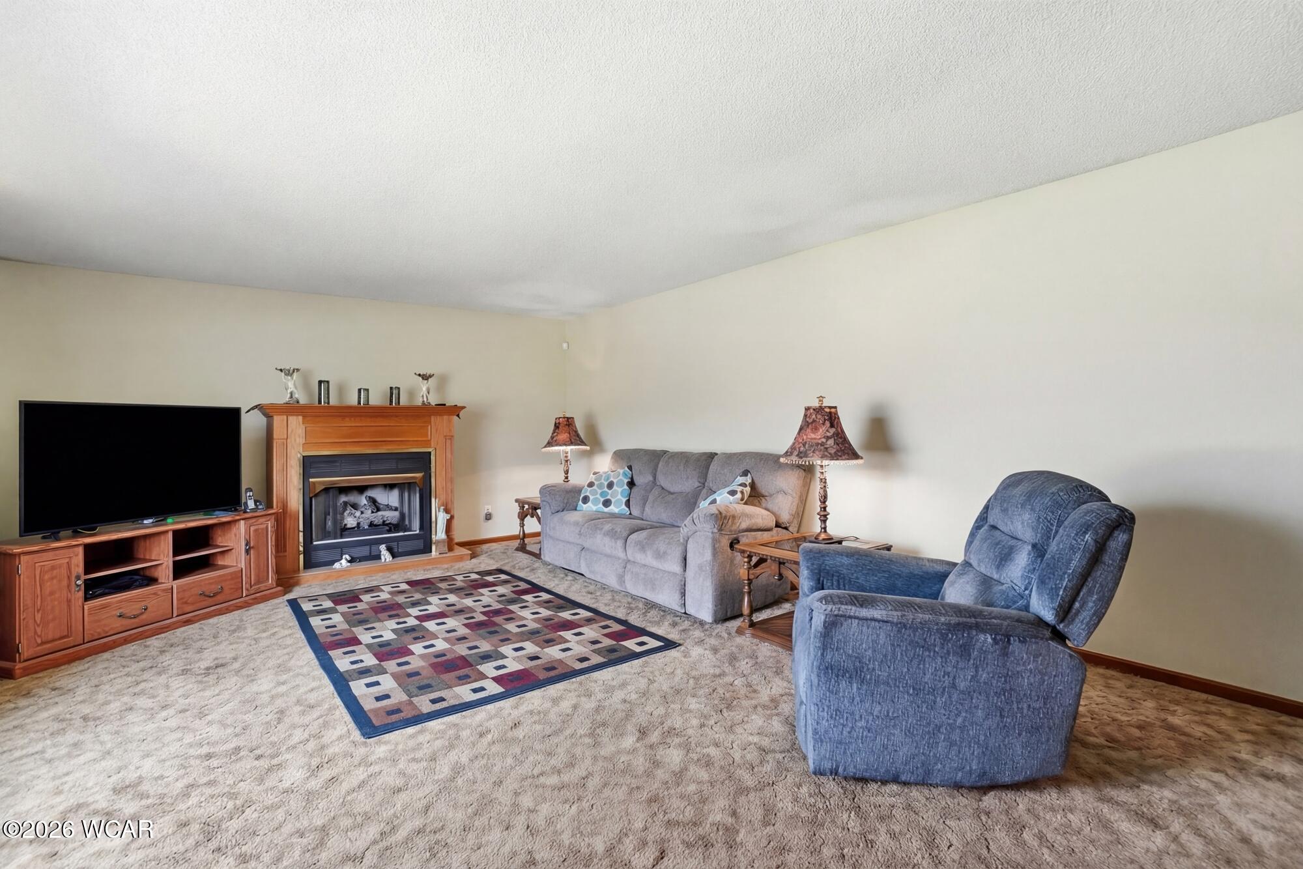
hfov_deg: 100.4
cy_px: 434
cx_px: 652
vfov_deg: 77.3
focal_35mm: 15
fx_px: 543
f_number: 4.5
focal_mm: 10
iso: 100
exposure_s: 1/160
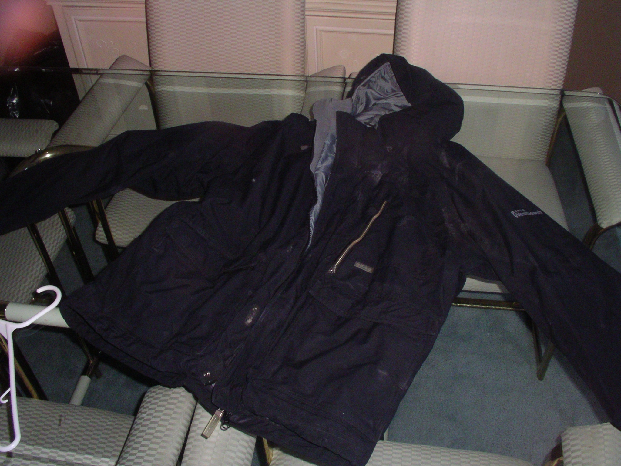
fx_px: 664
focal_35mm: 37
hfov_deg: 50.1
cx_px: 310
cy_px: 233
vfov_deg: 38.7
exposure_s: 1/60
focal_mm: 5.7
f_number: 6.9
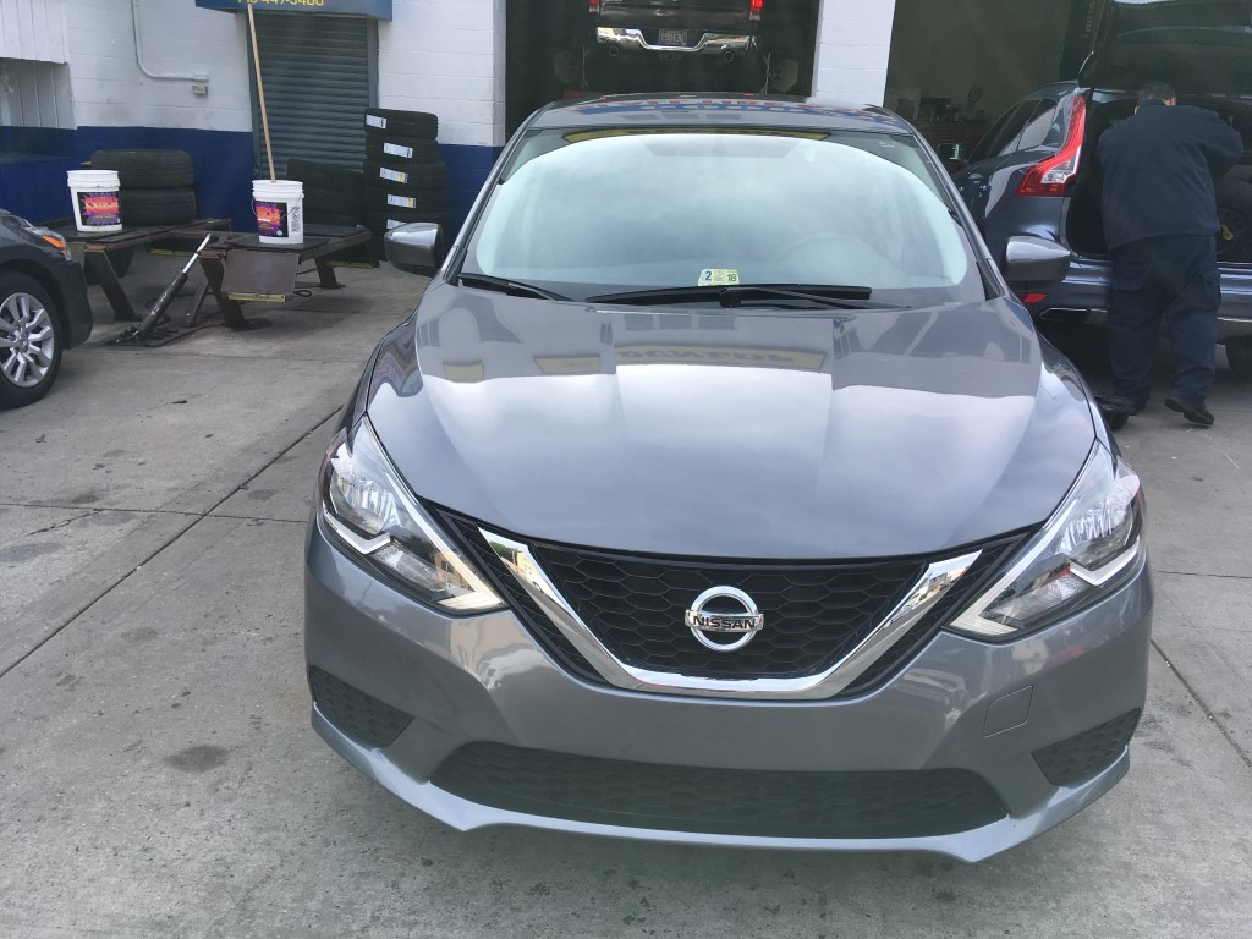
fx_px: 1049
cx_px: 626
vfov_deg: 48.2
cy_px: 470
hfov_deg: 61.7
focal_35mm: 29
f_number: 2.2
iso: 25
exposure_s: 1/793
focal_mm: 4.15
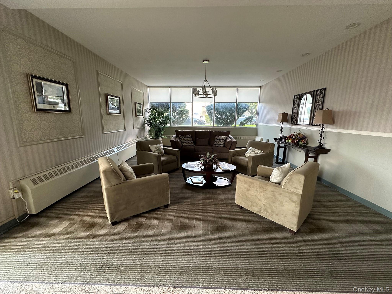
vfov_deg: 85.7
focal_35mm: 14
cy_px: 147
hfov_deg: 102.1
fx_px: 159
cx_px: 196
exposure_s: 1/120
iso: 320
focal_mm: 2.22
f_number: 2.2
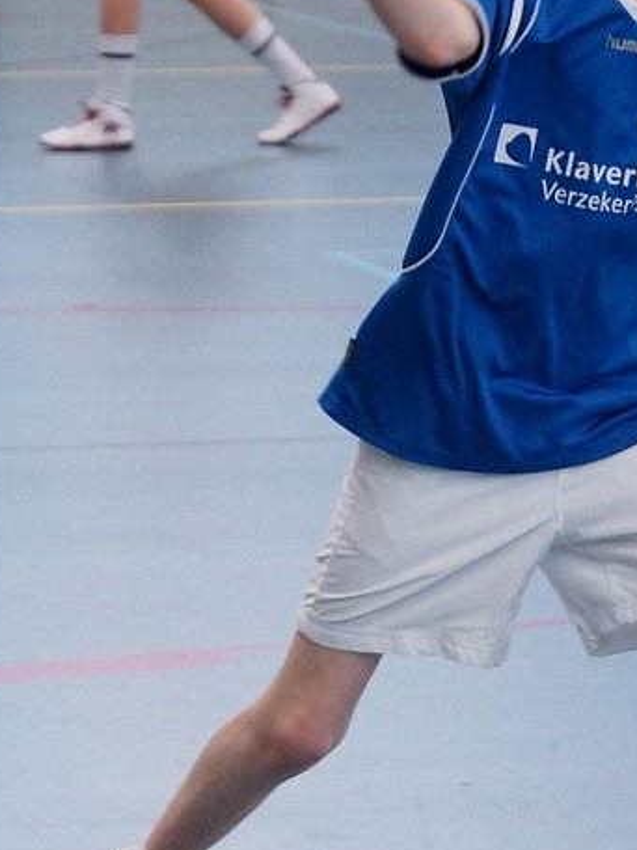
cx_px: 609
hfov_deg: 9.1
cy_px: 341
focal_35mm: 162
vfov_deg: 12.2
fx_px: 3975
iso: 1250
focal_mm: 50
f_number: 3.2
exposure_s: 1/250
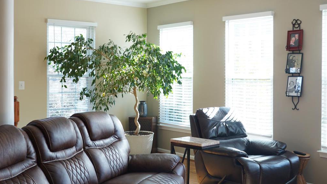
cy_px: 76
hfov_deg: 44.6
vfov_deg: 26.0
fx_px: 399
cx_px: 163
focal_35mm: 46
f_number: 3.5
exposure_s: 1/30
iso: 125
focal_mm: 29
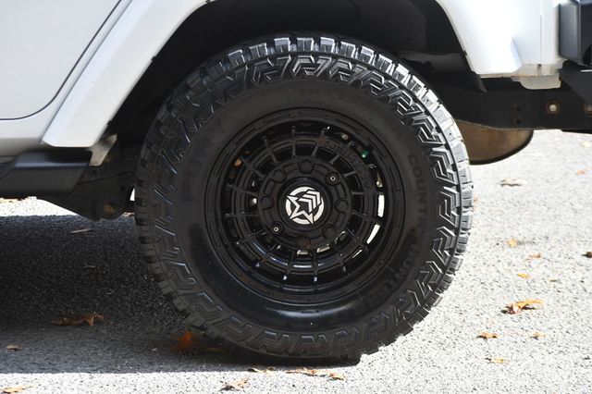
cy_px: 197
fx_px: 2219
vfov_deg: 10.1
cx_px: 296
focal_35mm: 135
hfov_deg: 15.2
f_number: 5.6
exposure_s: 1/250
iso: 320
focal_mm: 90
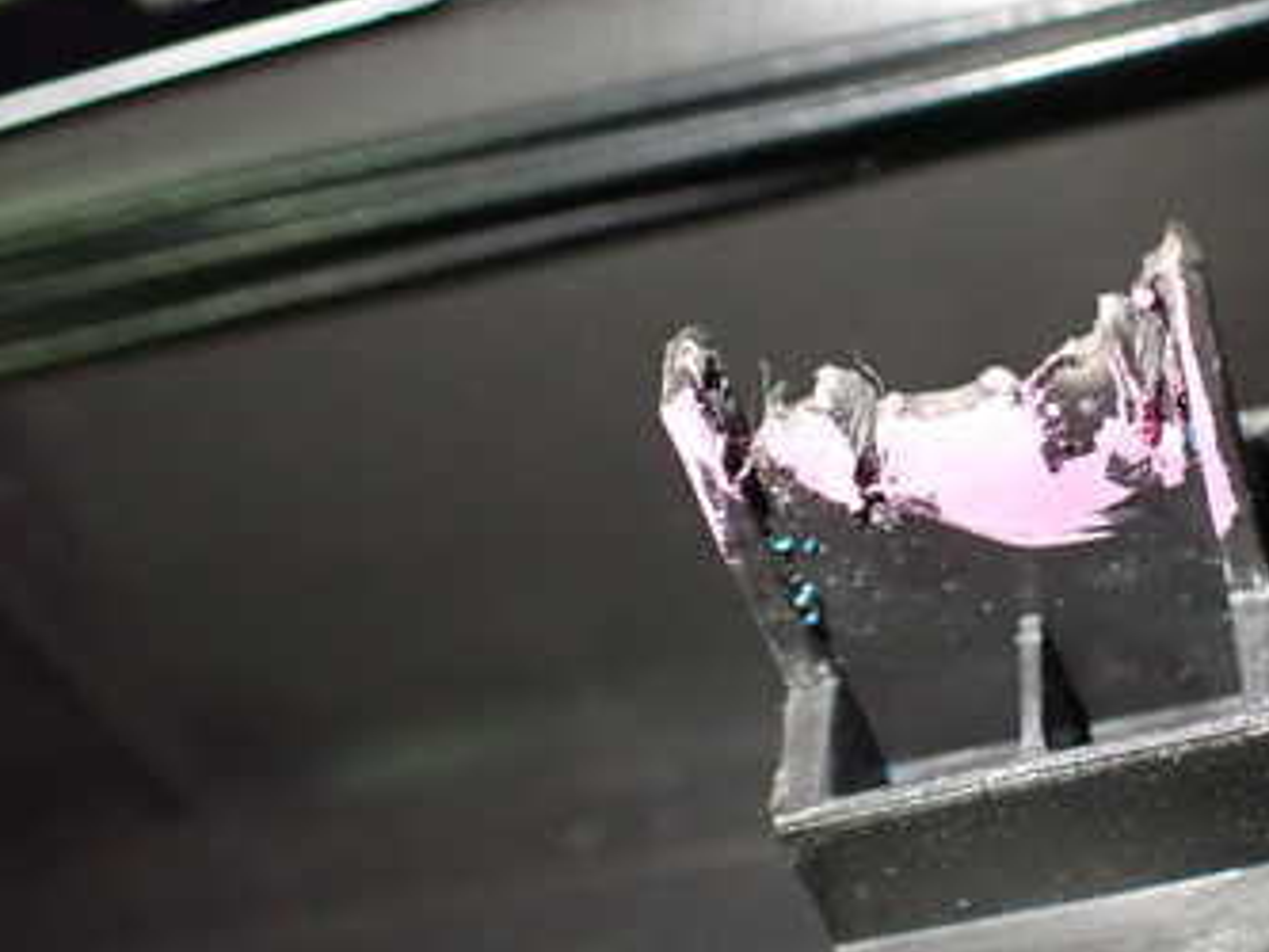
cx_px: 1109
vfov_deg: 27.0
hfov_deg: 33.9
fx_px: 1980
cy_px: 415
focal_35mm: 54
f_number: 2.3
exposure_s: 1/100
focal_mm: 5.4
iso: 800
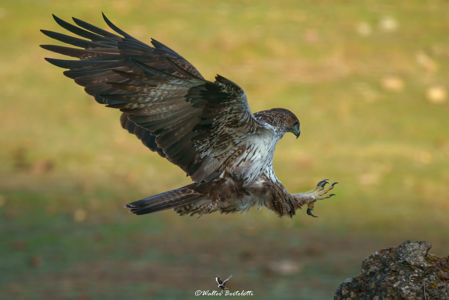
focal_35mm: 388
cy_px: 150
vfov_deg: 3.5
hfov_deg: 5.3
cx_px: 224
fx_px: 4839
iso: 1000
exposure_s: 1/1000
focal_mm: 388
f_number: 6.3
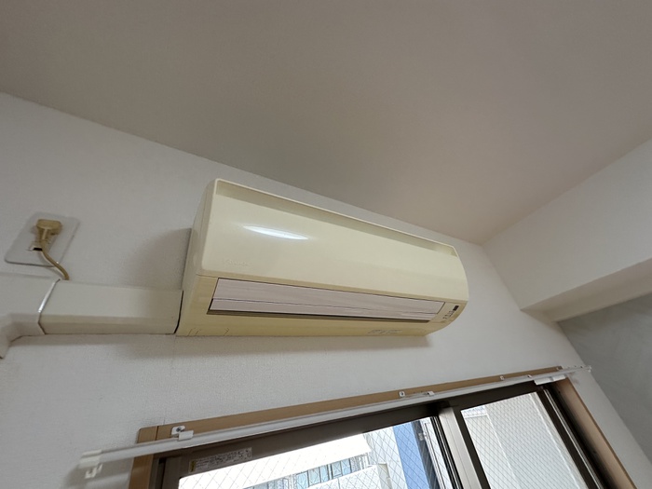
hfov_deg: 102.1
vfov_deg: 85.7
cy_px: 244
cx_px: 326
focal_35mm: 14
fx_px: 264
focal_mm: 2.22
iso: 80
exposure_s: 1/99
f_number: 2.2
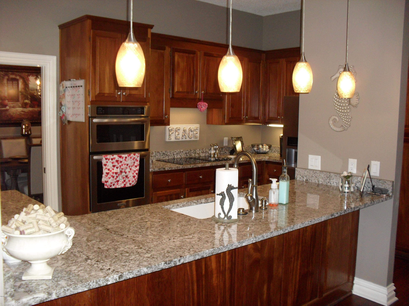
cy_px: 153
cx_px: 204
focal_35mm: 35
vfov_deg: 40.7
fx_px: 414
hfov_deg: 52.6
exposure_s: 1/45
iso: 240
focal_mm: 6.3
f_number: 3.2
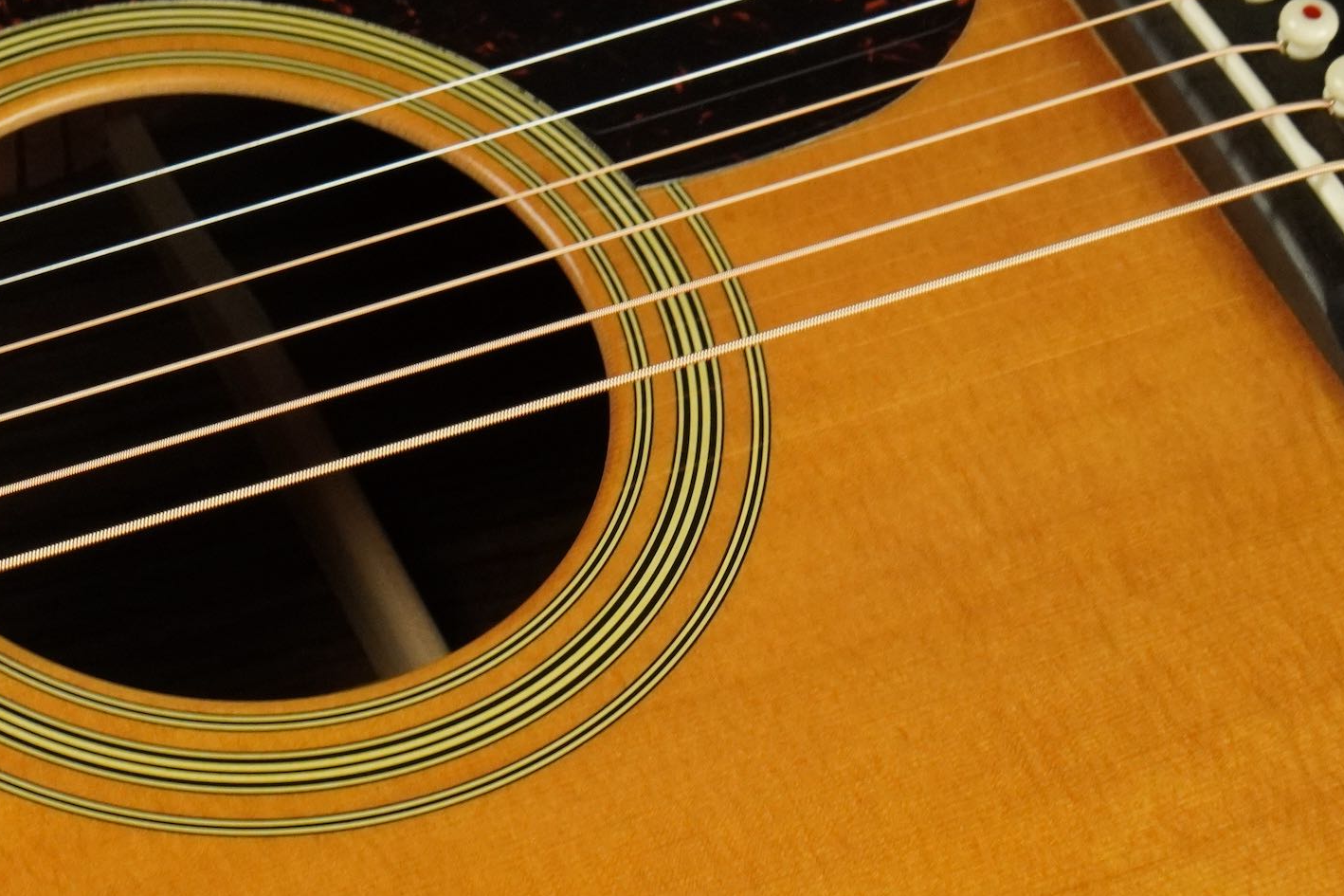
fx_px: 4145
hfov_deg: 18.3
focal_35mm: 111
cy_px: 838
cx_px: 289
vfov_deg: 12.2
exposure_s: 1/60
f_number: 11
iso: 2000
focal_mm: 35
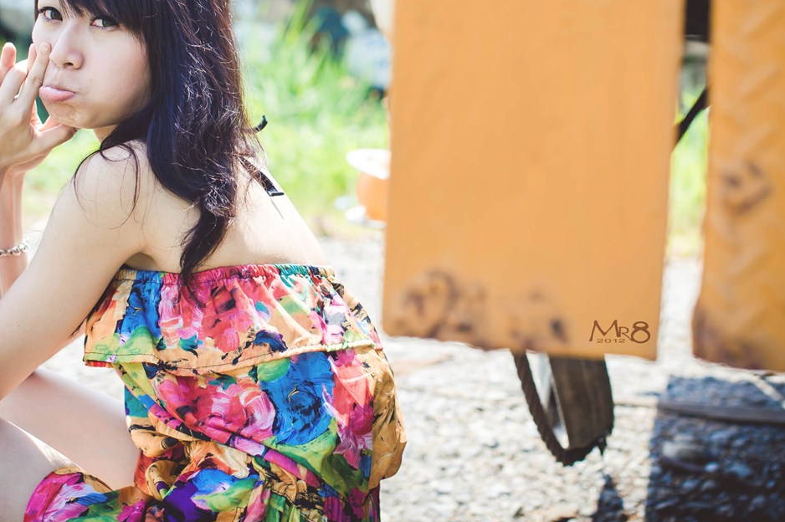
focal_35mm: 80
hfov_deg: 25.4
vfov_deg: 16.9
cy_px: 128
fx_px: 1743
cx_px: 352
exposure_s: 1/1250
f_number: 2.8
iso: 250
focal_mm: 50
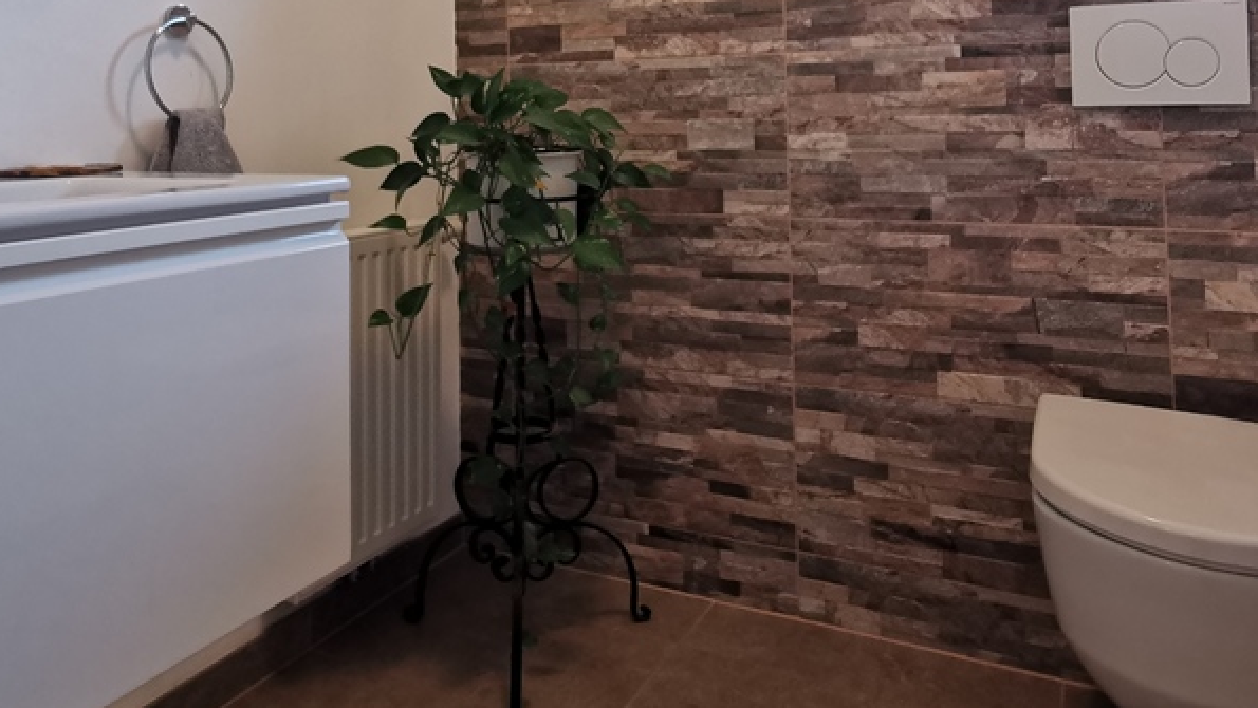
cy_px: 74
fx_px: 1001
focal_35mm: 30
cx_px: 594
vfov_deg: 36.6
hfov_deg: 64.2
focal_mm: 2.35
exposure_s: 1/50
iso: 320
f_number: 2.2
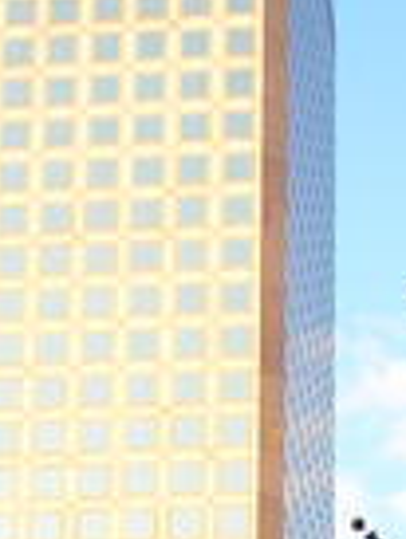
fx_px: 2545
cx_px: 244
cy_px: 869
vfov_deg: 11.5
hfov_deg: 9.1
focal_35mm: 163
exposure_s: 1/200
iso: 50
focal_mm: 5.8
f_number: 2.8
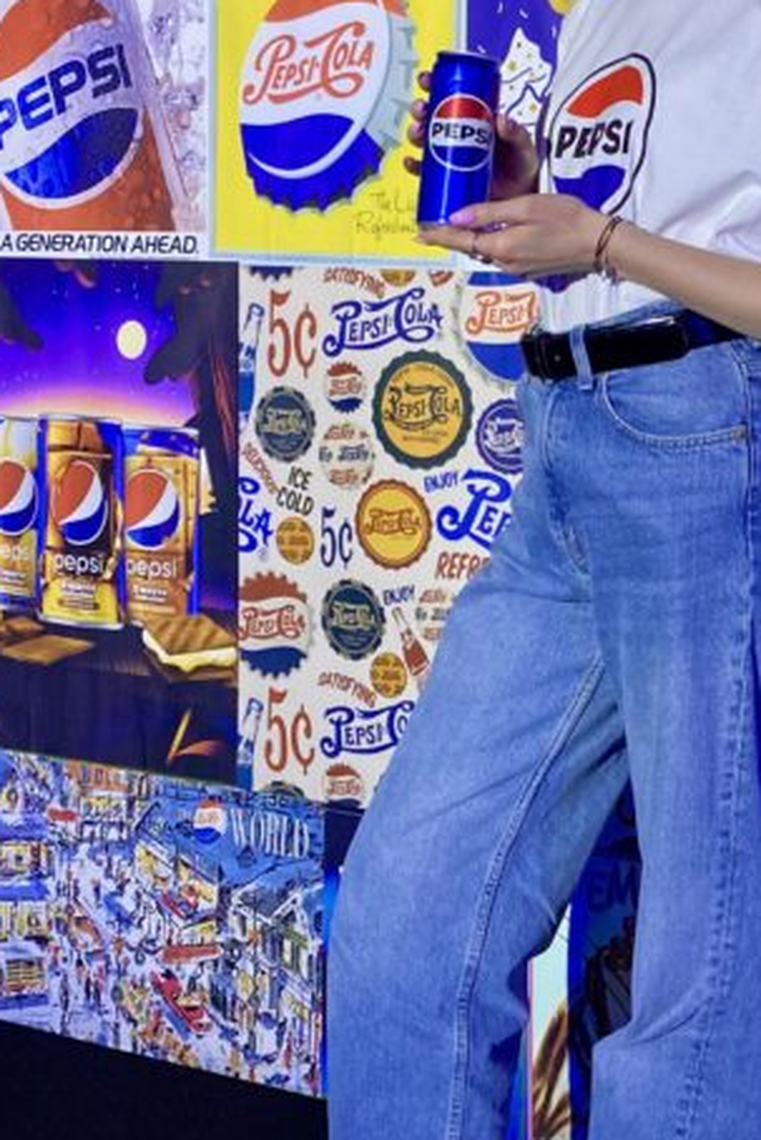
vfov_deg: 32.8
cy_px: 515
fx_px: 1933
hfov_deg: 21.8
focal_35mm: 61
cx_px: 691
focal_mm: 4.25
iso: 160
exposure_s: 1/60
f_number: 1.8
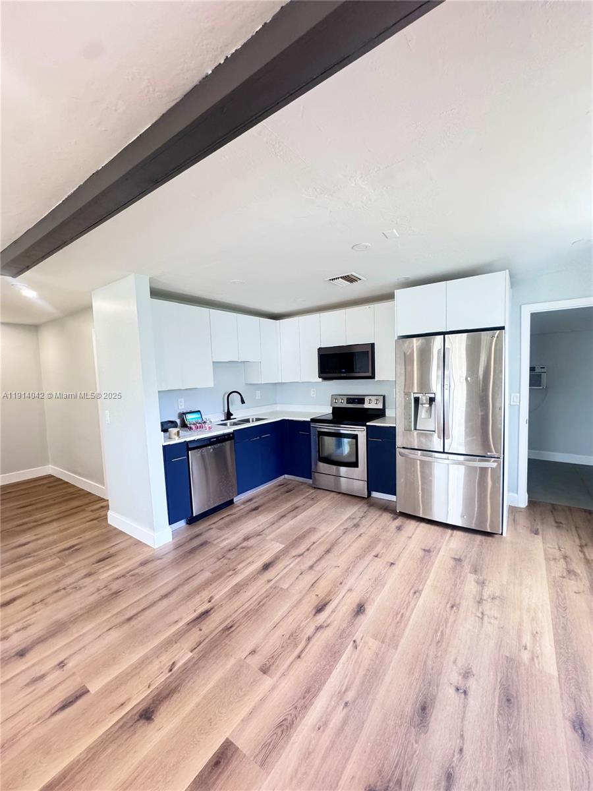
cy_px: 396
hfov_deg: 85.7
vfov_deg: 102.1
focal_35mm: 14
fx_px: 320
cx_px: 296
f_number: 2.2
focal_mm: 2.22
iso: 250
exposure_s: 1/60
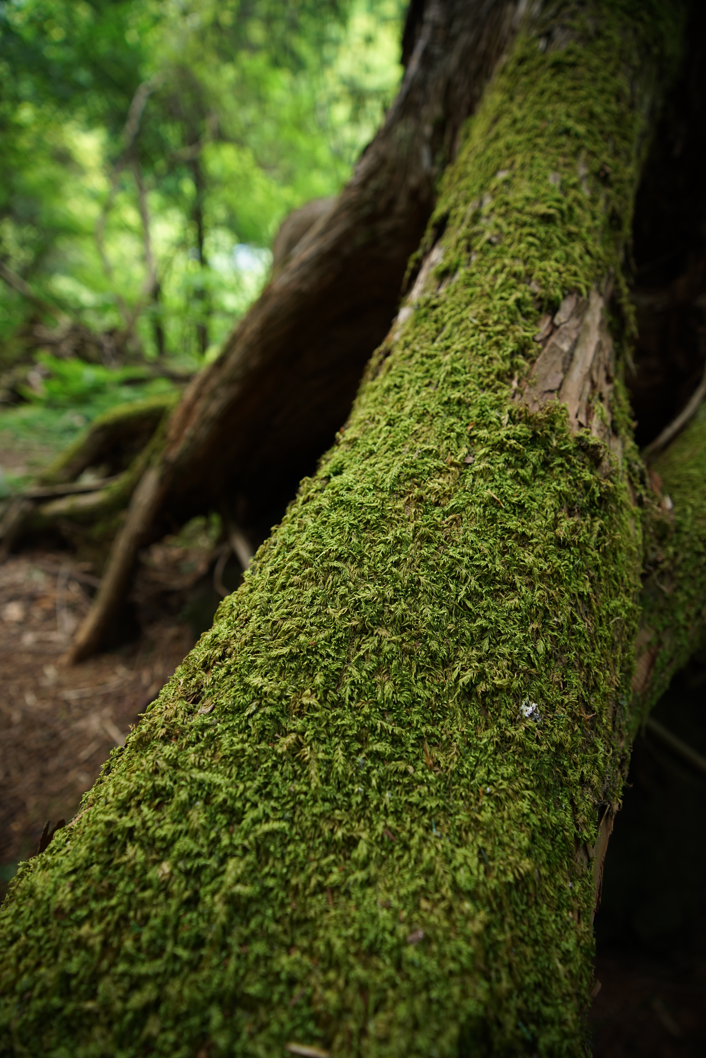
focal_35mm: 16
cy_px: 529
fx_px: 470
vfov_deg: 96.7
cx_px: 353
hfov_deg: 73.8
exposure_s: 1/125
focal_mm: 16
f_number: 2.8
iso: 400
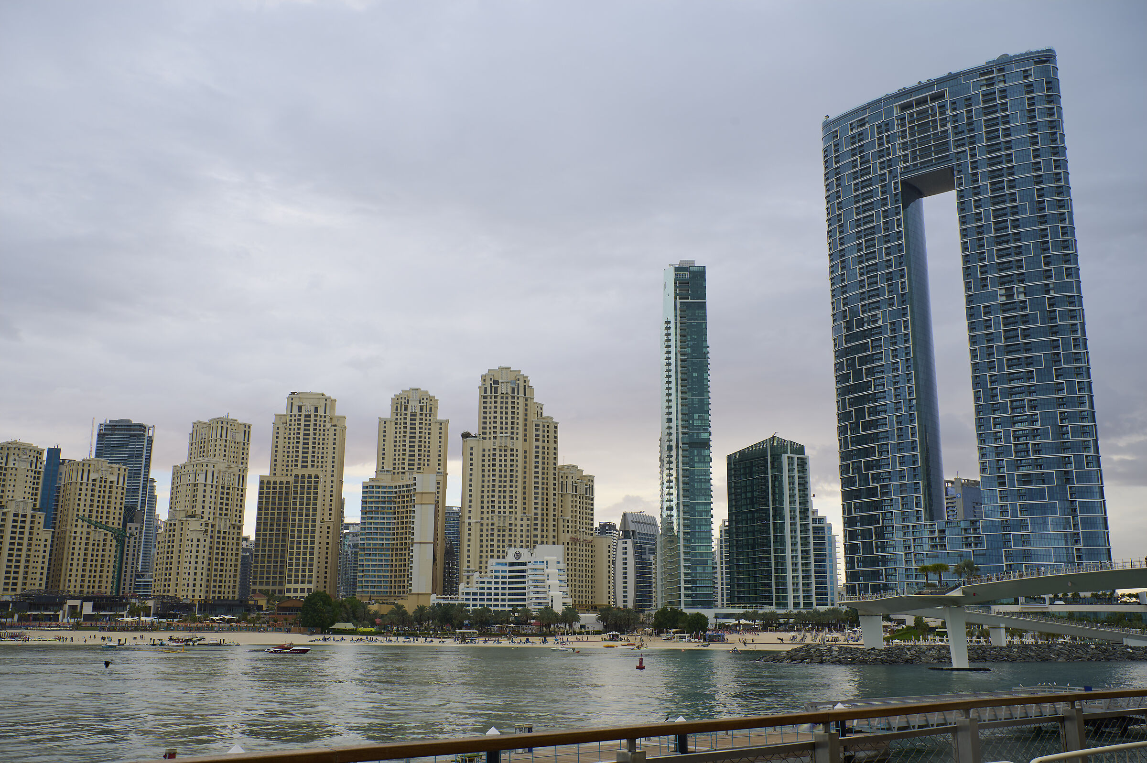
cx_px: 574
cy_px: 382
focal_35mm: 33
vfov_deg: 39.9
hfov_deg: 57.3
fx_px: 1051
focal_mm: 33
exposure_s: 1/160
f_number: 9
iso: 100
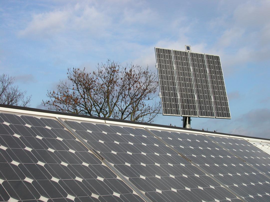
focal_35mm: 49
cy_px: 101
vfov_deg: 29.7
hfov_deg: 38.9
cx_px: 135
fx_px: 382
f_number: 6.1
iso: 100
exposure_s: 1/432
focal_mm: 12.4
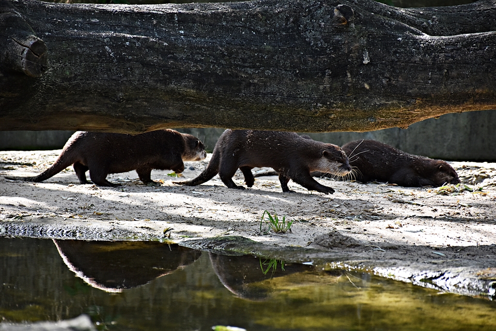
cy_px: 166
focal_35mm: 210
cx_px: 248
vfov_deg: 6.5
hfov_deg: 9.8
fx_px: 2894
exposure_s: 1/640
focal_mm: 140
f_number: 5.6
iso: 800
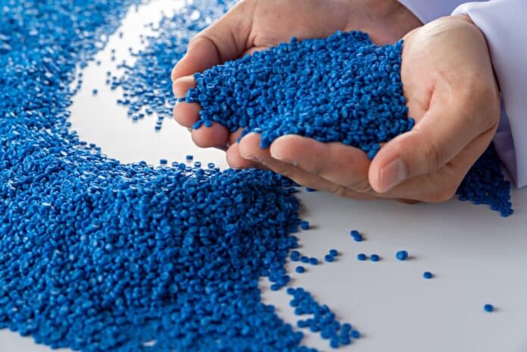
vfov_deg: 19.5
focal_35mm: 70
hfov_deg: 28.8
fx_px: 1025
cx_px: 264
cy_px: 176
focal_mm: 70
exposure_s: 1/160
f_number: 8
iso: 100
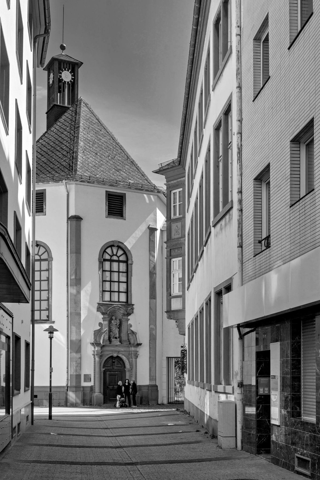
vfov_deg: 39.6
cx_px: 160
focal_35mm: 50
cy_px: 240
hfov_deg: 27.0
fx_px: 667
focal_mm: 50
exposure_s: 1/250
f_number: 8
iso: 100
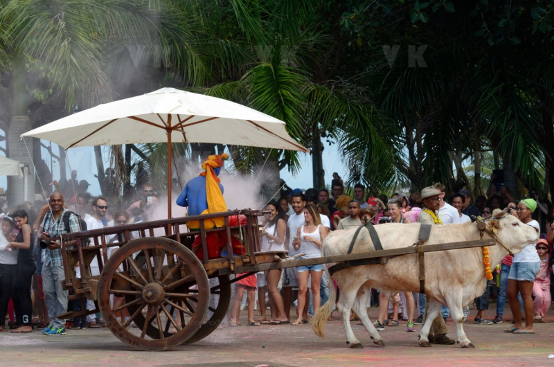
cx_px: 277
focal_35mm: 142
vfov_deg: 9.6
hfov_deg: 14.4
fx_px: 2189
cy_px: 184
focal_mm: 95
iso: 200
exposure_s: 1/500
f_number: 8
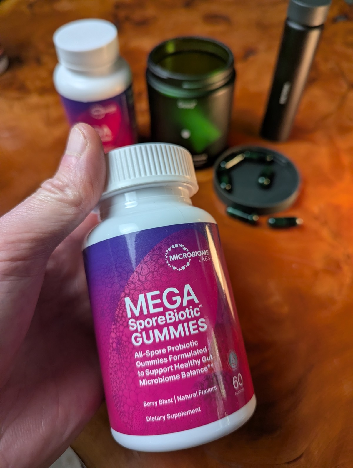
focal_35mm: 24
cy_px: 234
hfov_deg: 57.0
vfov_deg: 71.5
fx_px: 325
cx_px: 176
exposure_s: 1/295
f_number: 1.85
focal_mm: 6.81
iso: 351
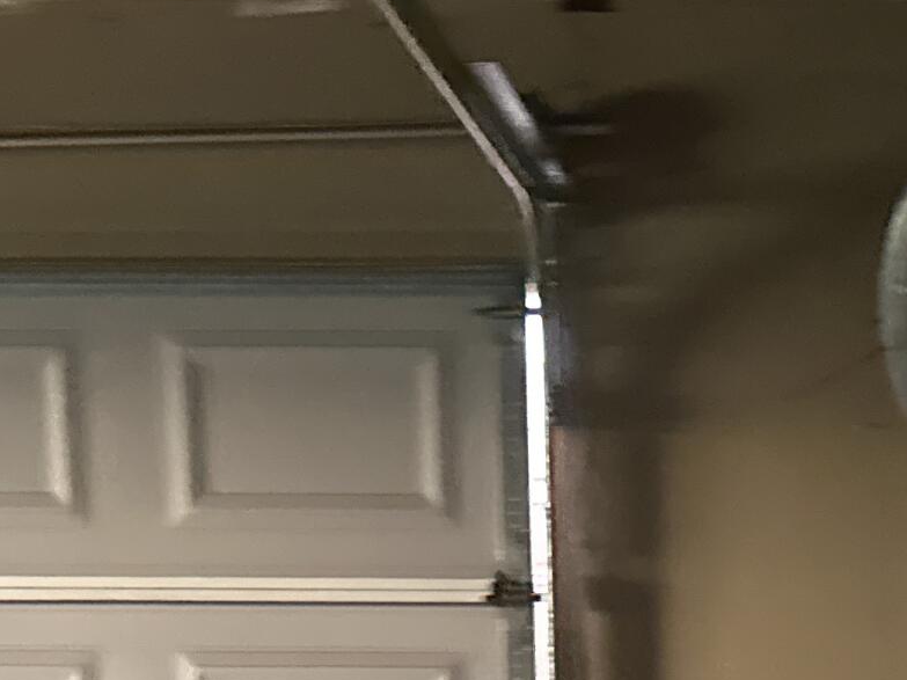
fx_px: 2410
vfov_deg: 15.2
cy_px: 914
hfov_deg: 21.0
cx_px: 754
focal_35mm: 92
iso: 1000
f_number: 1.78
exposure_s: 1/40
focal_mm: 6.86
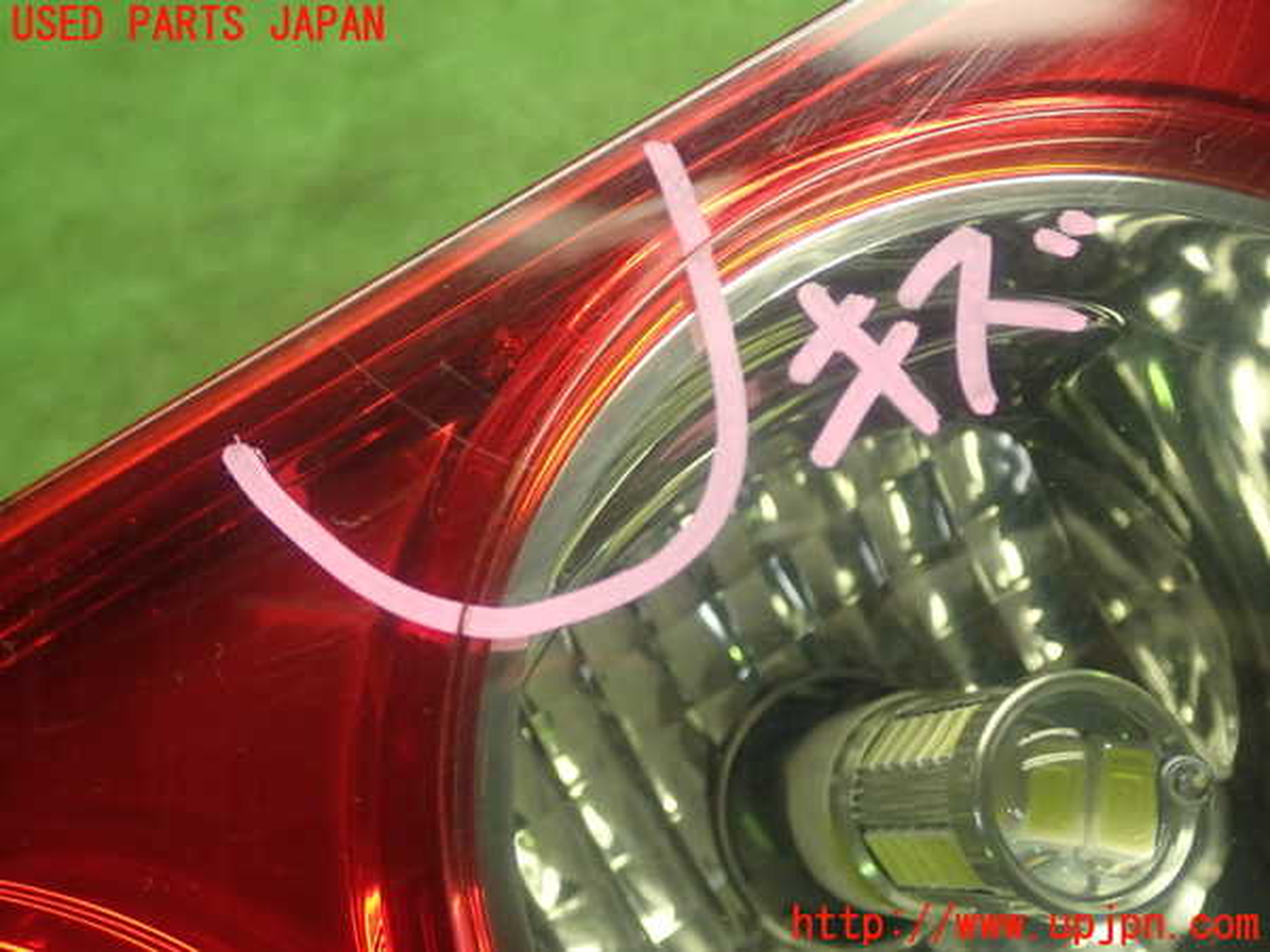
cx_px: 635
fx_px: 1614
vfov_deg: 32.9
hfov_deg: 42.9
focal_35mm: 44
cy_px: 476
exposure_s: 1/40
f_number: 2.9
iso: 500
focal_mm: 7.84
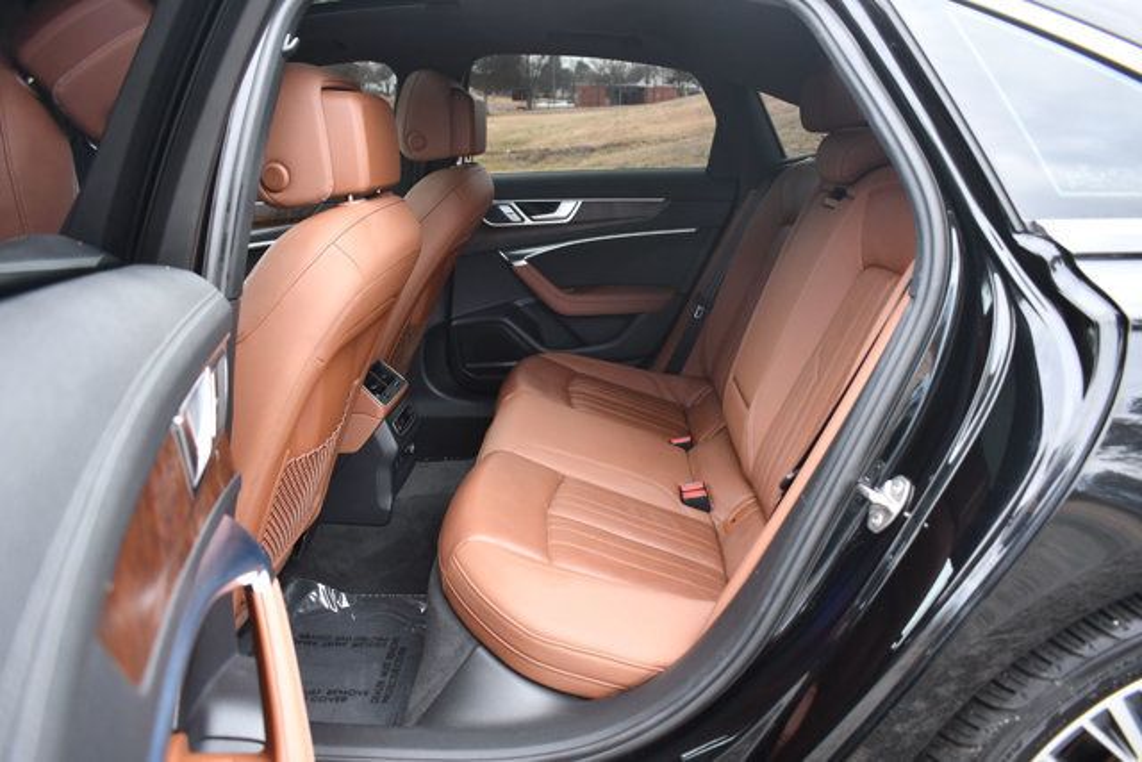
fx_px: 857
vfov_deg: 48.0
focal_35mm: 27
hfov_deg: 67.4
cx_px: 571
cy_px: 381
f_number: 3.5
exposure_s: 1/250
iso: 720
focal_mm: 18
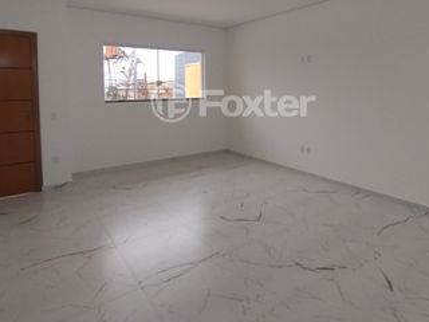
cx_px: 233
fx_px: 297
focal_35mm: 24
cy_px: 102
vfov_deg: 55.4
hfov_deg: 71.5
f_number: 2.2
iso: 185
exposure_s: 1/24
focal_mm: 1.66
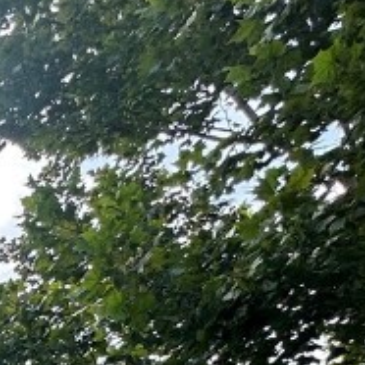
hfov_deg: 16.5
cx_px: -428
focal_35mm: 68
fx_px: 811
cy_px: 622
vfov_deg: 19.9
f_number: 2.2
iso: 40
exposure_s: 1/550
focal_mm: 2.22
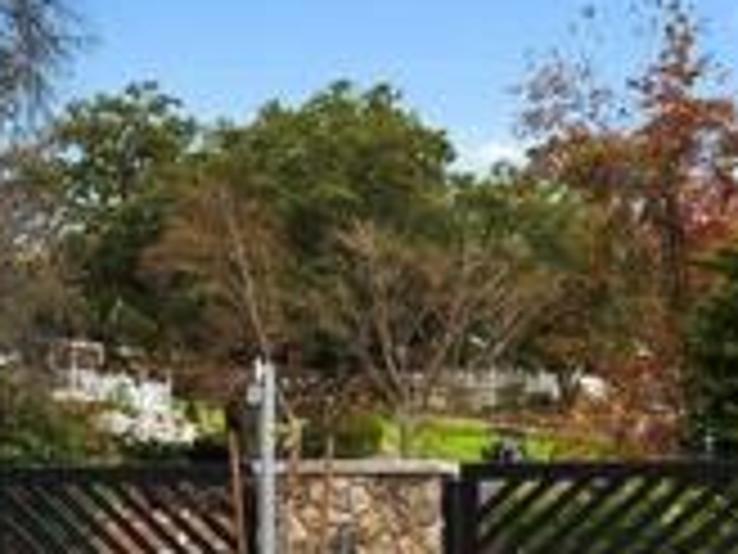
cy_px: 509
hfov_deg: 16.1
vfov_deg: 12.7
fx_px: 2473
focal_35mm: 116
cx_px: -202
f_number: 8
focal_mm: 20.9
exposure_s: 1/100
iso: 400
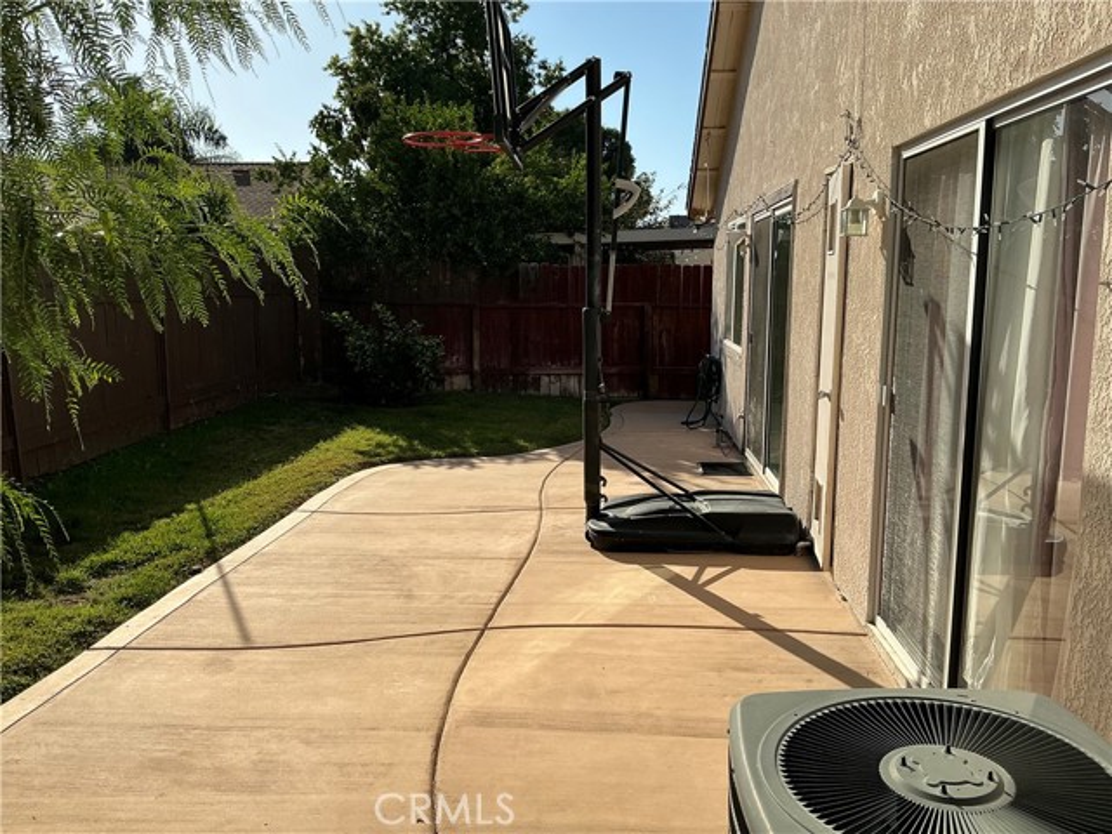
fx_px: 899
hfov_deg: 63.4
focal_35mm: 28
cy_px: 417
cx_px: 556
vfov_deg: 49.7
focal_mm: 3
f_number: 1.8
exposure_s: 1/2667
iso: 25
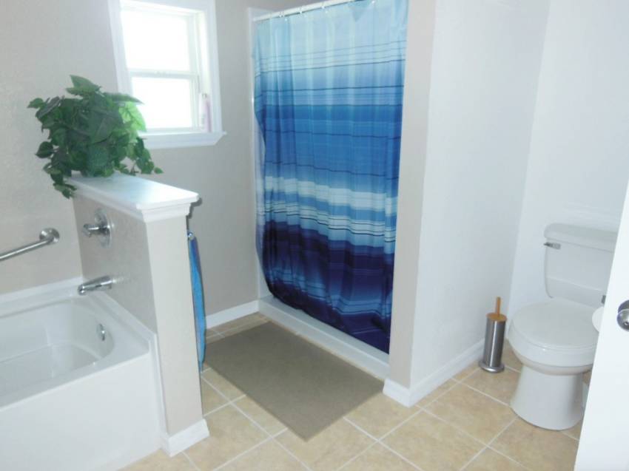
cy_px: 236
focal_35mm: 25
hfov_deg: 69.4
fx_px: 454
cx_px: 314
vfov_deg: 54.9
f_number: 3.5
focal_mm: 4.5
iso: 200
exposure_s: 1/25
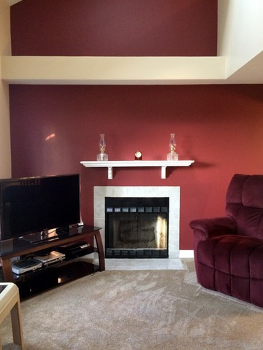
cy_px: 175
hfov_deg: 48.2
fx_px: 294
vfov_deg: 61.7
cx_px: 132
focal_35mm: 29
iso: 320
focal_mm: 4.15
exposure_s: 1/30
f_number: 2.2
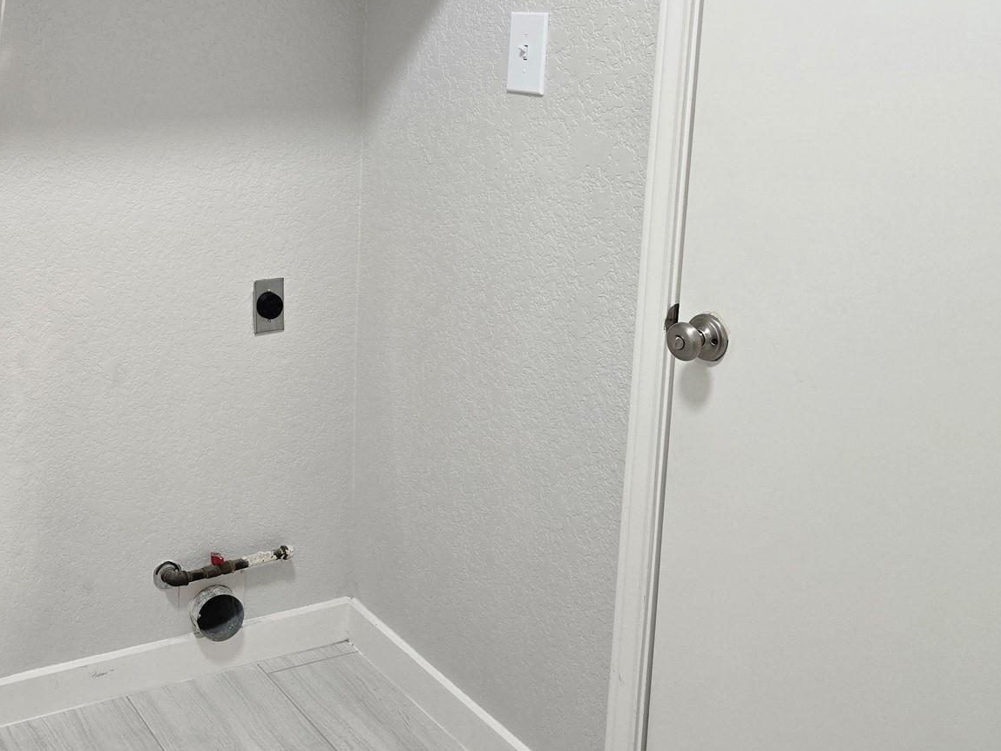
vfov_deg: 34.8
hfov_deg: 42.8
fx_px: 1186
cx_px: 145
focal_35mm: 41
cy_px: 240
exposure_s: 1/120
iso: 200
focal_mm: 6.3
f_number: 1.7
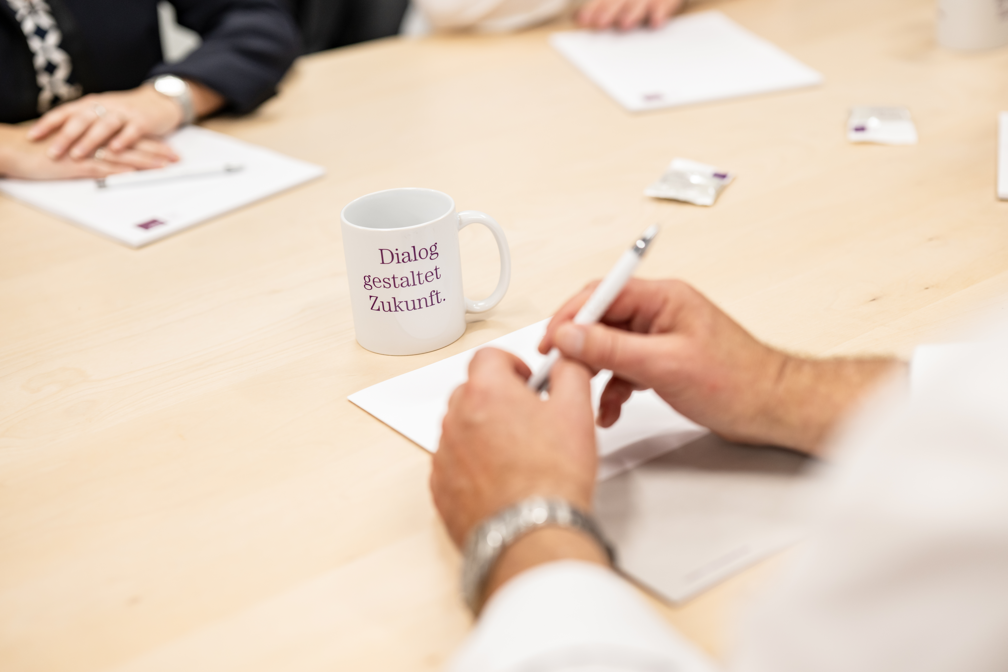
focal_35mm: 50
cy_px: 336
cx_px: 504
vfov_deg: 27.0
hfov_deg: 39.6
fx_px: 1400
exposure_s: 1/160
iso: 800
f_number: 2
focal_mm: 50
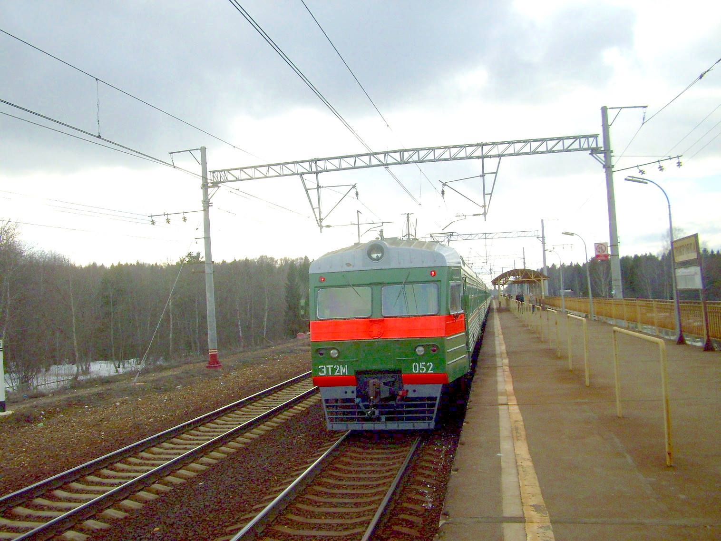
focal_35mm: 34
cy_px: 270
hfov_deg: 54.0
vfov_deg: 41.8
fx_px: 708
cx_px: 360
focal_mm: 5.7
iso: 80
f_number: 5.6
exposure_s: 1/250
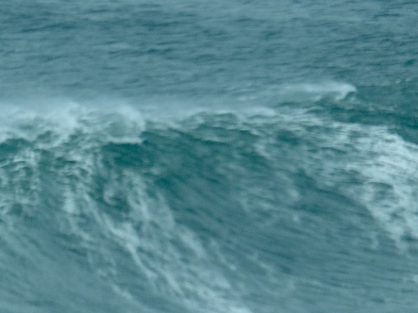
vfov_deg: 1.2
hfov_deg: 1.7
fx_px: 14474
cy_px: 227
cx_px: -303
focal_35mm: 1199
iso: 400
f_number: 6.7
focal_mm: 230
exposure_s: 1/500
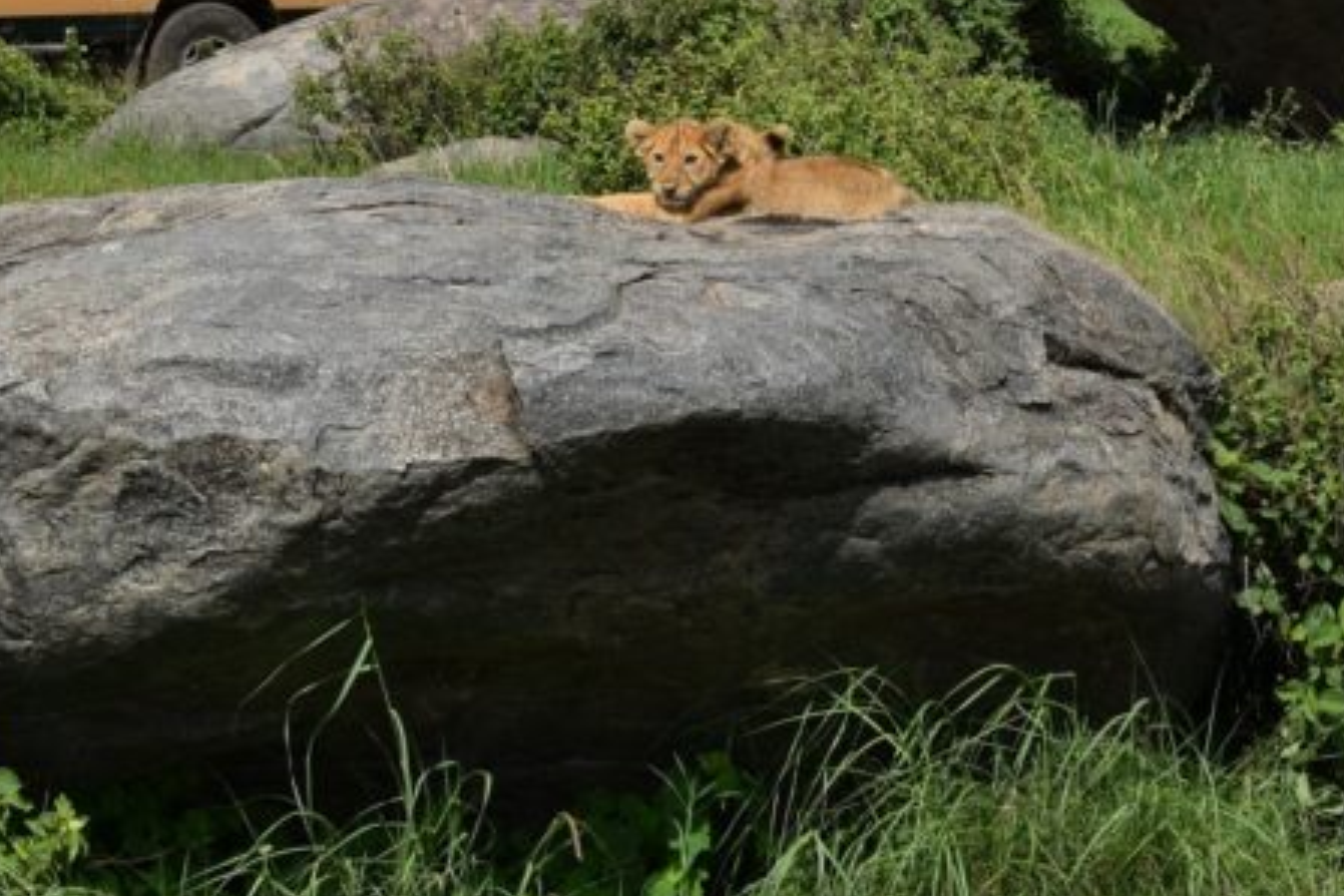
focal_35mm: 120
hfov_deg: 17.0
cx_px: 884
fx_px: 4485
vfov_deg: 11.3
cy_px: -41
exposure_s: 1/400
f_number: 10
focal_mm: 35
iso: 200
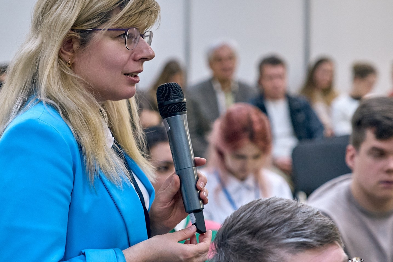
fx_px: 1364
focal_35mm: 125
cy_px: 127
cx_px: 158
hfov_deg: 16.4
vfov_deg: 11.0
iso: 800
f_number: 3.5
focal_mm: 70
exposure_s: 1/200
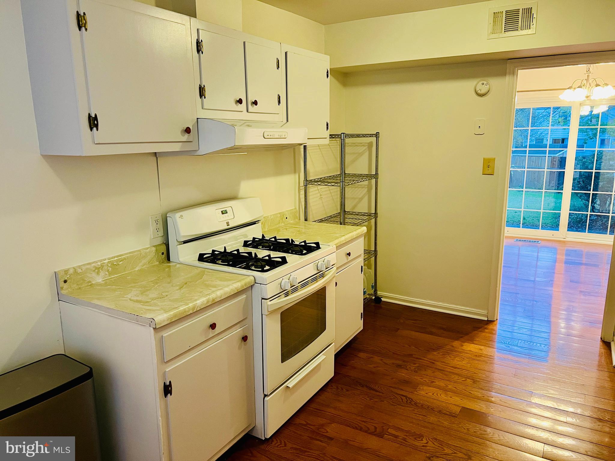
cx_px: 308
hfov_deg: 67.3
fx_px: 462
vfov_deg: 53.1
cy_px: 230
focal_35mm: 26
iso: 400
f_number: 1.5
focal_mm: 5.7
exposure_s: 1/60
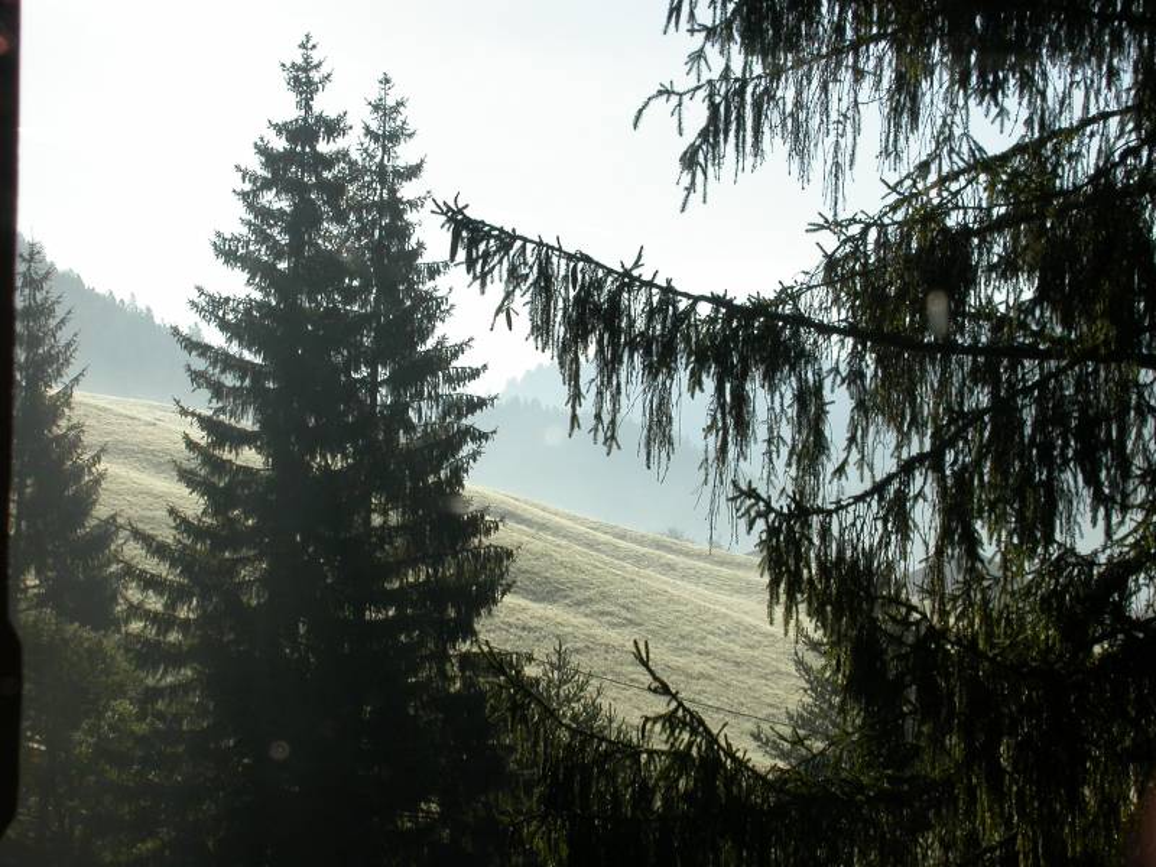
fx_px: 3974
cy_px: 434
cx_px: 578
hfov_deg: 16.6
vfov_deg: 12.5
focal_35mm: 119
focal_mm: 24.6
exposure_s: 1/405
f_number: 7
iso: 100
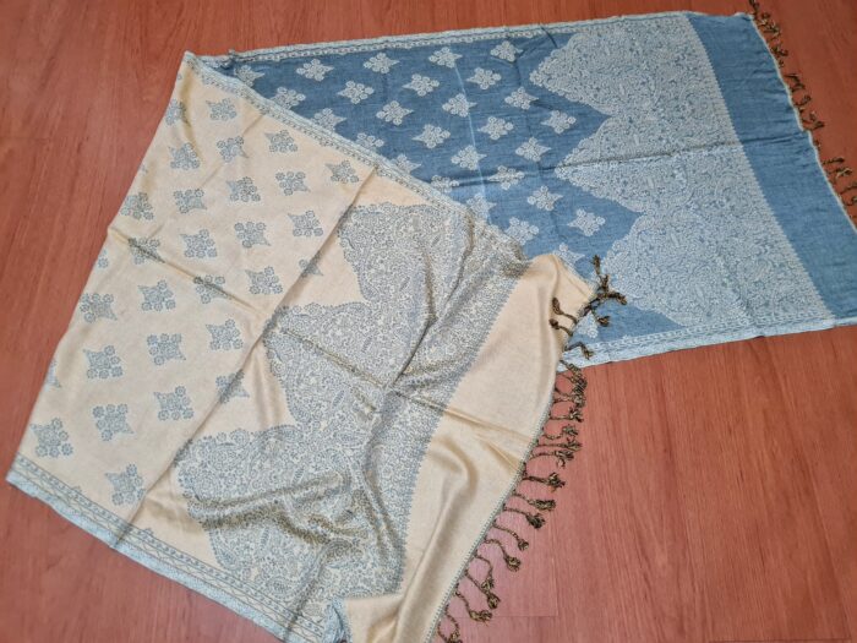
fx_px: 644
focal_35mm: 26
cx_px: 428
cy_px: 322
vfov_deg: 53.1
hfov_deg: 67.3
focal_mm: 5.4
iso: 640
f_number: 1.8
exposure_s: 1/40
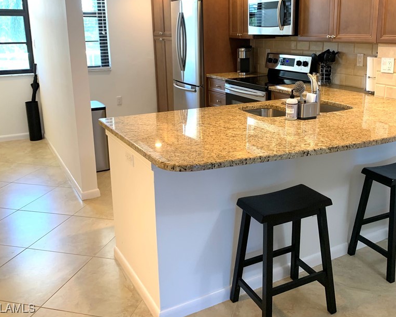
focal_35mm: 34
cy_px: 120
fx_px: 398
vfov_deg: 43.0
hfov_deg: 52.5
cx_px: 237
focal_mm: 4.25
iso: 100
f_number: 1.8
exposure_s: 1/60
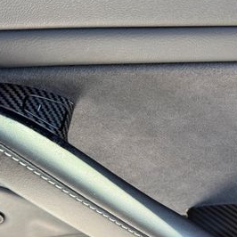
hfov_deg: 32.5
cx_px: 189
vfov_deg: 33.3
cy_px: 146
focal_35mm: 51
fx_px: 395
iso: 100
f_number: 1.78
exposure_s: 1/272
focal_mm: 6.76
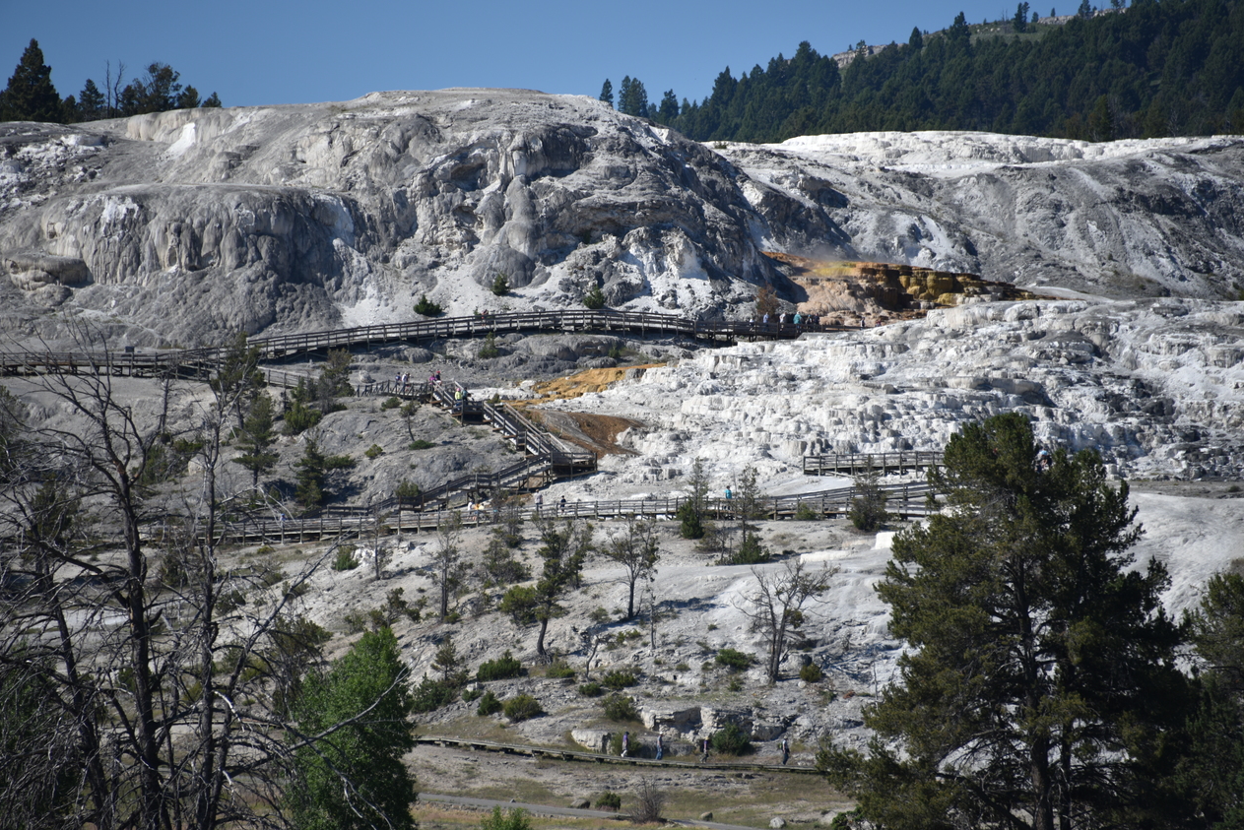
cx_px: 627
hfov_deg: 6.8
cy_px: 413
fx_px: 10508
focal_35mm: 304
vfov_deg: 4.5
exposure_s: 1/640
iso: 110
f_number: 5.6
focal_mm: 300
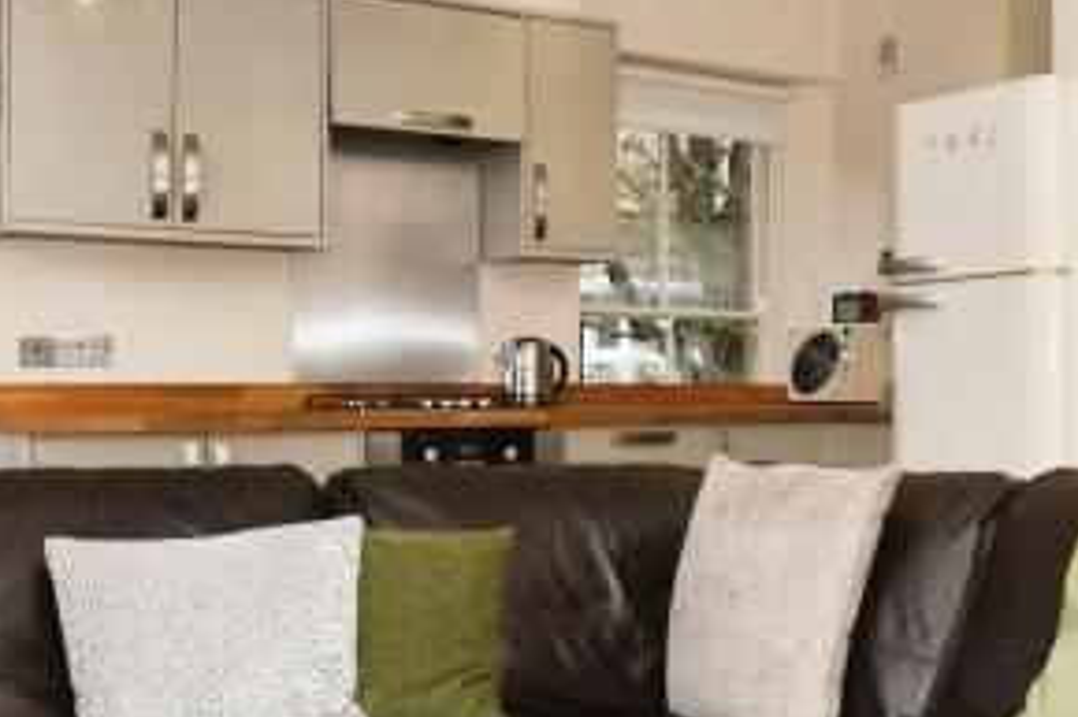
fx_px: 1586
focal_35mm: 53
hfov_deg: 35.7
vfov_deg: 25.5
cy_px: 362
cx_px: 937
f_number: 8
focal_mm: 10
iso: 400
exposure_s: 1/60
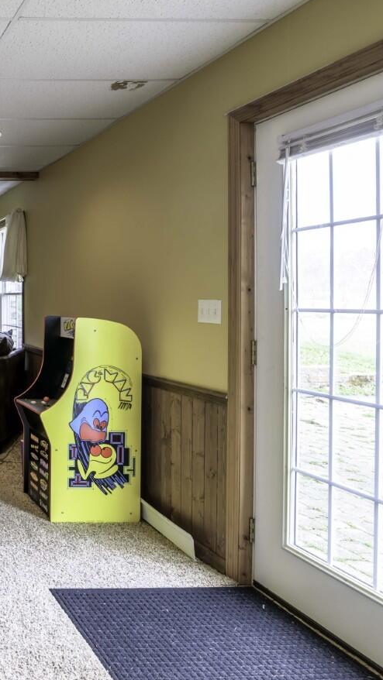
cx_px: -167
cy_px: 299
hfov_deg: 28.7
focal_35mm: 29
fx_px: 523
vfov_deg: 65.8
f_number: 13
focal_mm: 15
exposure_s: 1/4
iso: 100
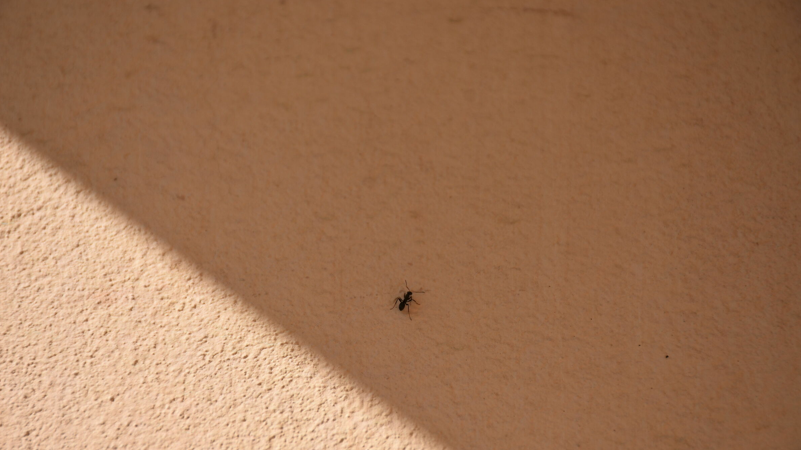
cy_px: 232
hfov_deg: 12.2
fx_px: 3759
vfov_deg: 6.9
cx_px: 400
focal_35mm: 177
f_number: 8
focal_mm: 112
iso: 125
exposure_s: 1/500
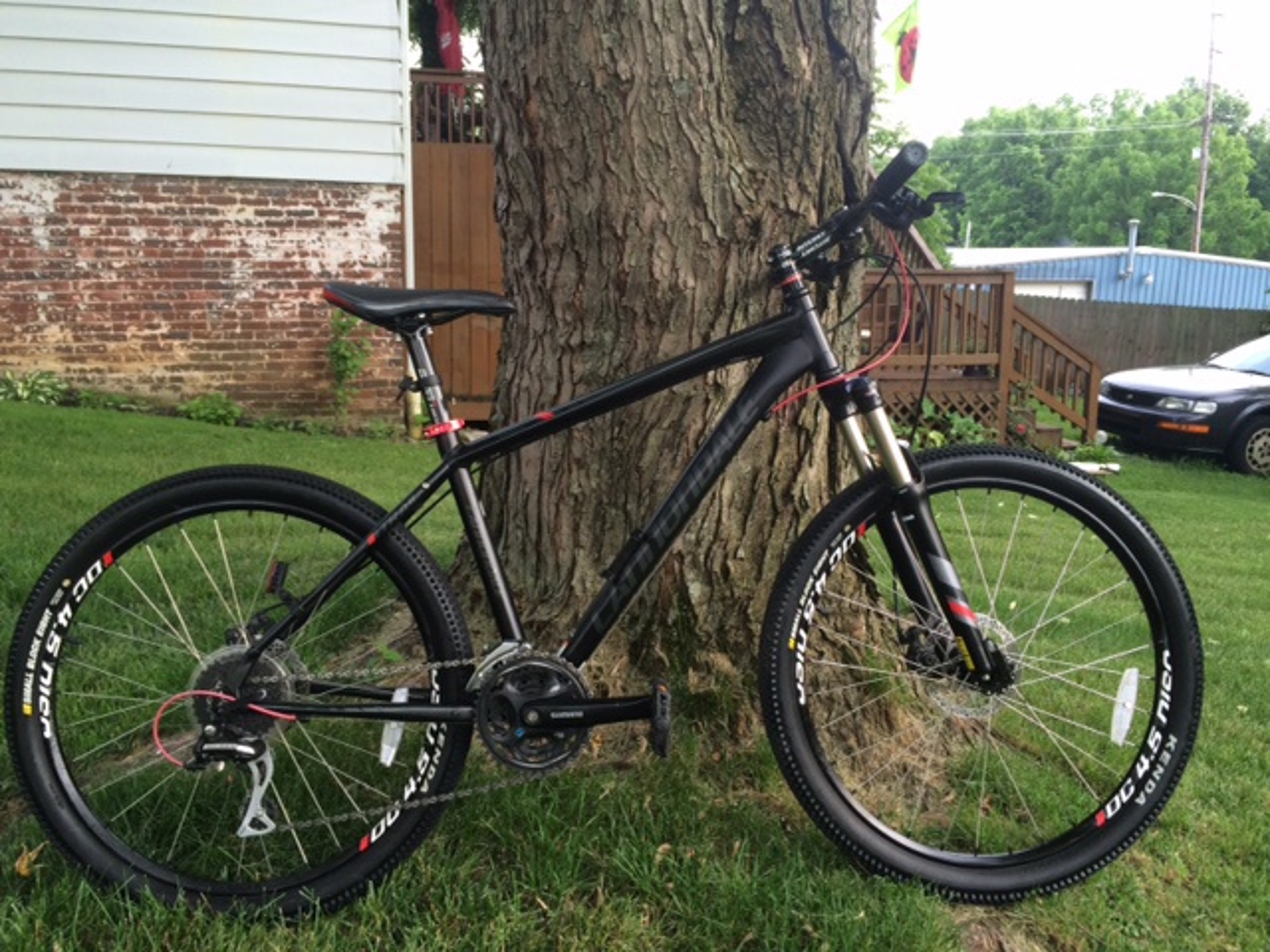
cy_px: 476
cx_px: 635
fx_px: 1064
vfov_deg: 48.2
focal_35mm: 29
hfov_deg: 61.7
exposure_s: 1/120
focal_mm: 4.15
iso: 64
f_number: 2.2
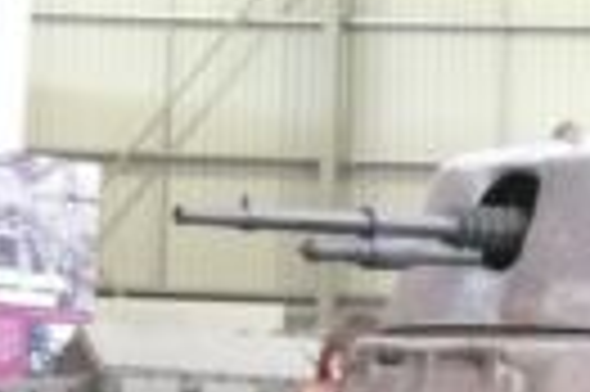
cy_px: 520
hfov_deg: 14.6
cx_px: 581
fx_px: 2275
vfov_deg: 9.6
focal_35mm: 139
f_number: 2.8
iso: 400
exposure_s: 1/40
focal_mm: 7.4
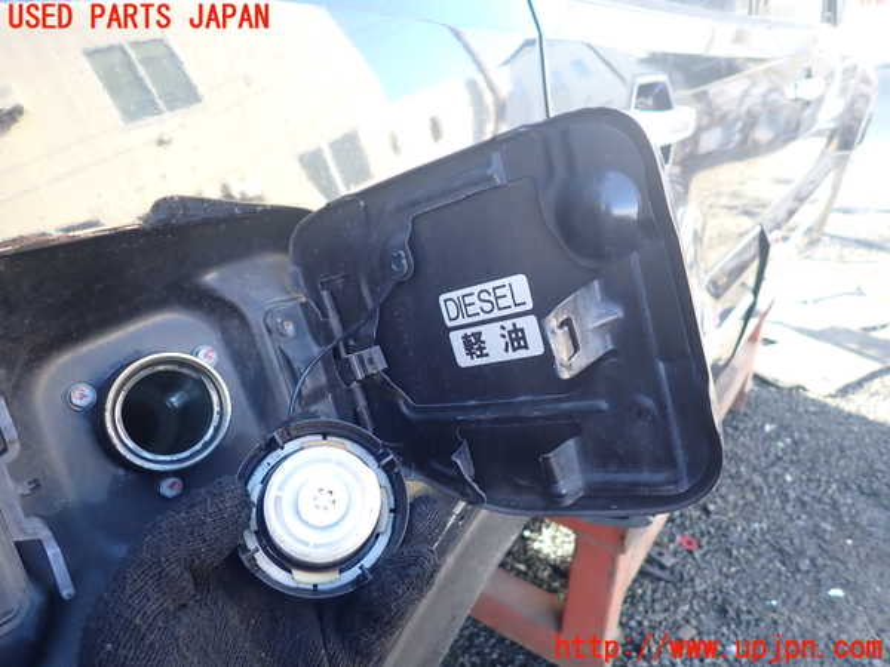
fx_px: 643
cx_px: 445
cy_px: 334
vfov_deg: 54.9
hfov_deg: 69.4
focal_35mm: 25
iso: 100
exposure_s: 1/60
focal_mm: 4.5
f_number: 2
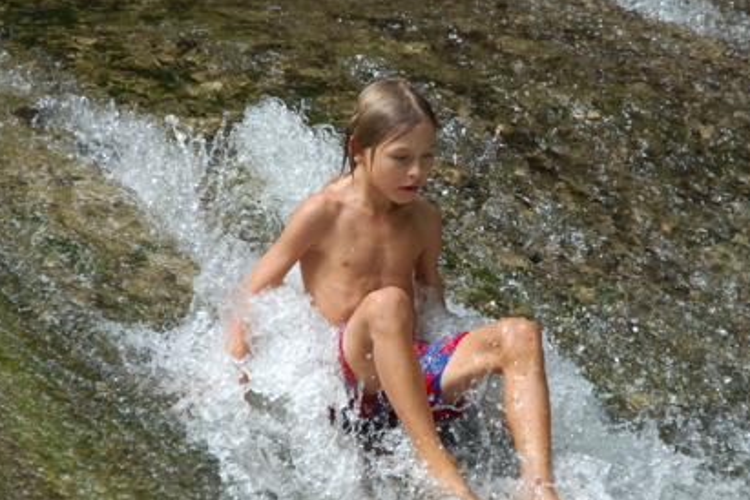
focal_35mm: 271
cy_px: 316
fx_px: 5638
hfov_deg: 7.6
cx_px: 432
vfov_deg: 5.1
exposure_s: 1/500
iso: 400
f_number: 6.3
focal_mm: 135
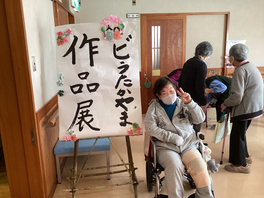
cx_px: 132
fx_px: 236
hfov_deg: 58.4
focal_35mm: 31
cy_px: 99
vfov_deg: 45.4
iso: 160
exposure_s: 1/50
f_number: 2.4
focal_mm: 3.3
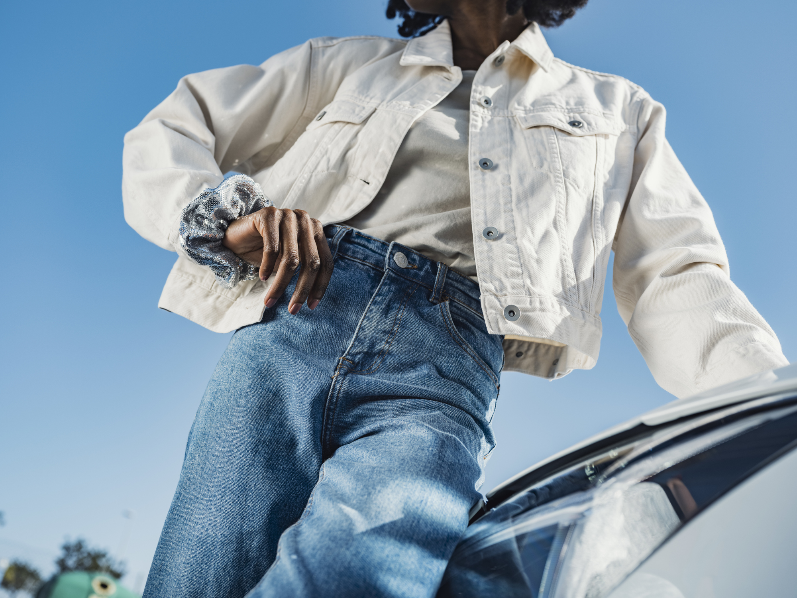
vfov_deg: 39.7
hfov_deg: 51.4
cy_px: 299
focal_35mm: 36
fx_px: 829
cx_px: 398
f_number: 5
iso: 250
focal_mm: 45
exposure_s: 1/1000
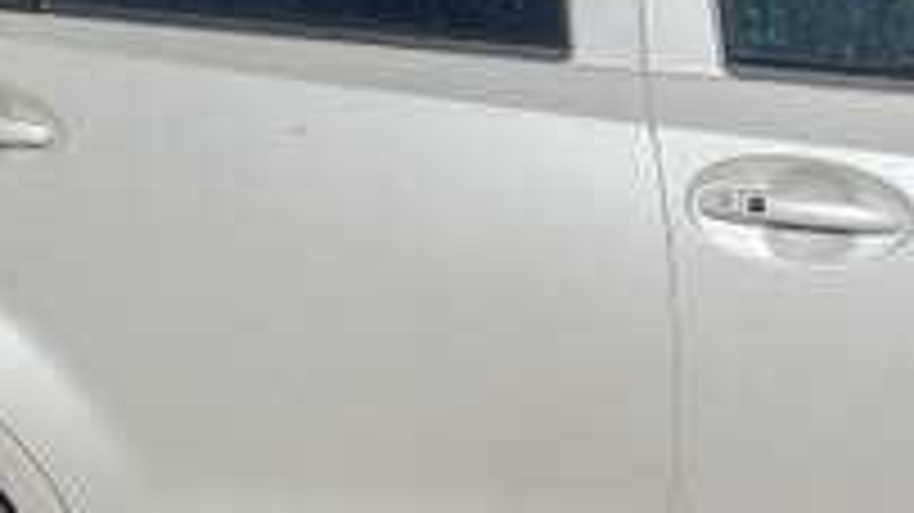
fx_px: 2592
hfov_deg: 19.2
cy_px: 243
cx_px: 988
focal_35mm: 107
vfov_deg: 11.3
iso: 48
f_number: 1.89
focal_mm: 5.43
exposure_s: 1/10101
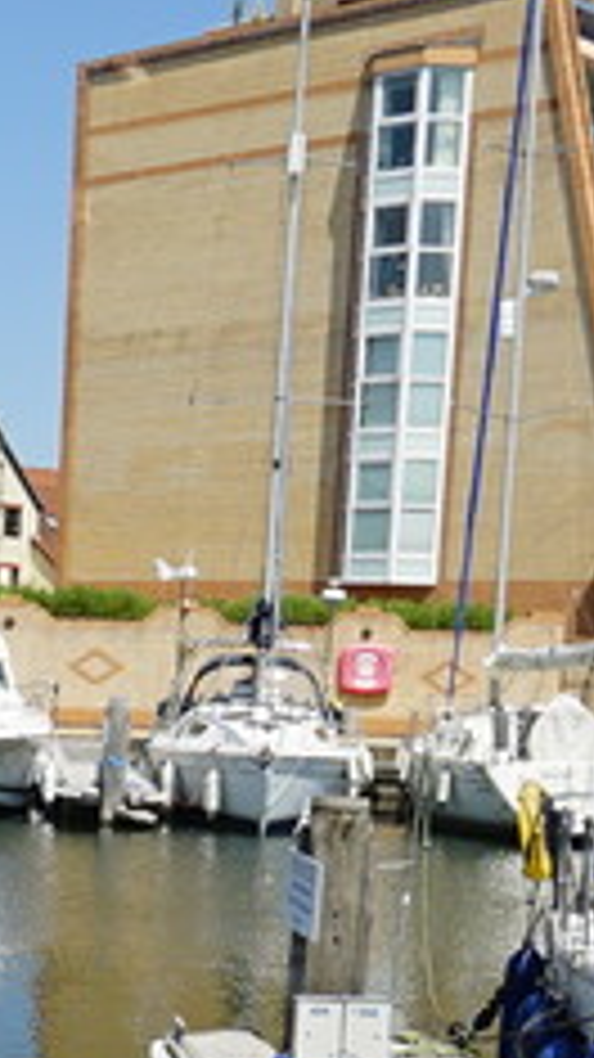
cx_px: -122
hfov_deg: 15.9
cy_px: 1114
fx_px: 2046
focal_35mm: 73
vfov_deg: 27.0
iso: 100
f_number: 11
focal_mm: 11
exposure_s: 1/160
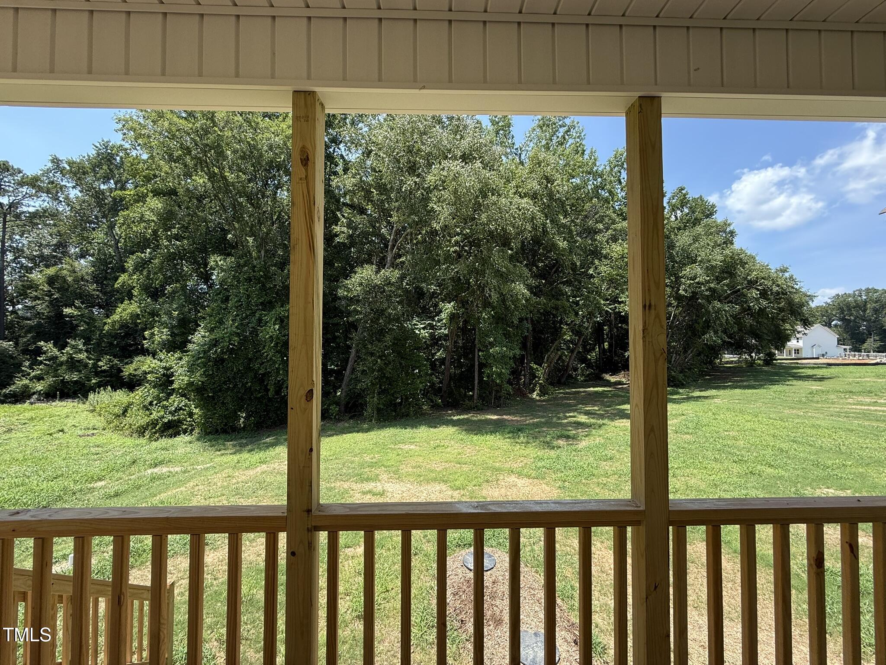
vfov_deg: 85.7
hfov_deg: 102.1
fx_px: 358
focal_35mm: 14
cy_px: 332
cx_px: 443
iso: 50
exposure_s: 1/351
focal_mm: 2.22
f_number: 2.2
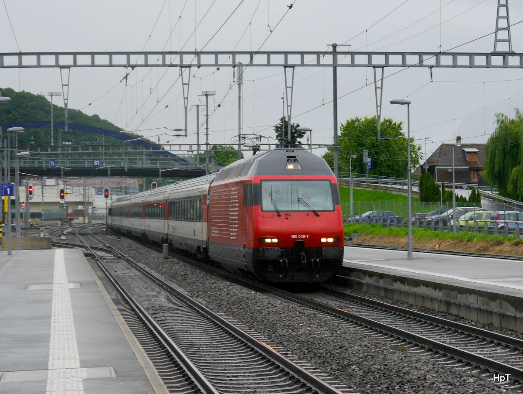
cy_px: 197
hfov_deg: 23.3
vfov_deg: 17.6
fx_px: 1271
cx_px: 262
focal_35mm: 84
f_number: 6.3
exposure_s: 1/200
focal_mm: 42
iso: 160
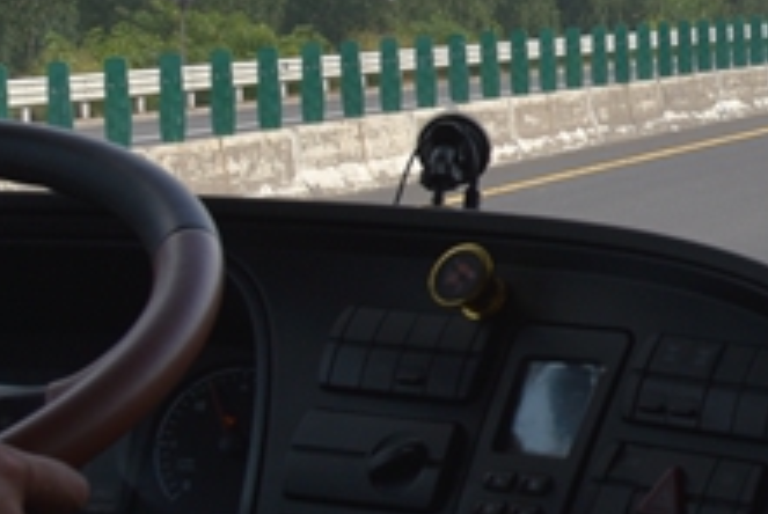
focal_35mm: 111
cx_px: 1307
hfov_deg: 16.1
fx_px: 2371
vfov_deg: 12.3
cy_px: 97
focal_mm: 24
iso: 200
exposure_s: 1/250
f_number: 8
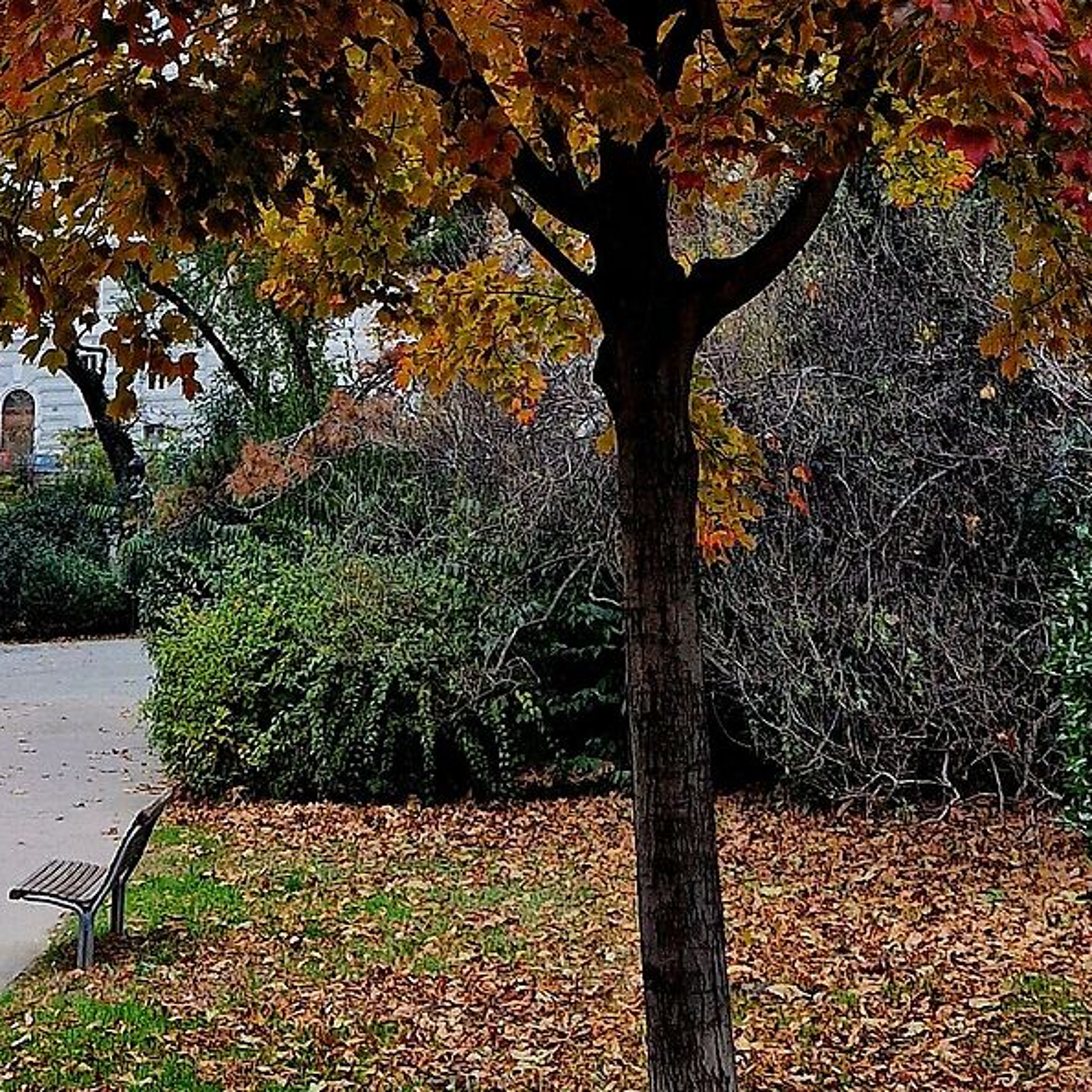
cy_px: -336
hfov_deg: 21.1
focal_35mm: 82
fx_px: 2927
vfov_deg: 19.5
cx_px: 635
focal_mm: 5.4
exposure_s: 1/182
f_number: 1.8
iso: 50
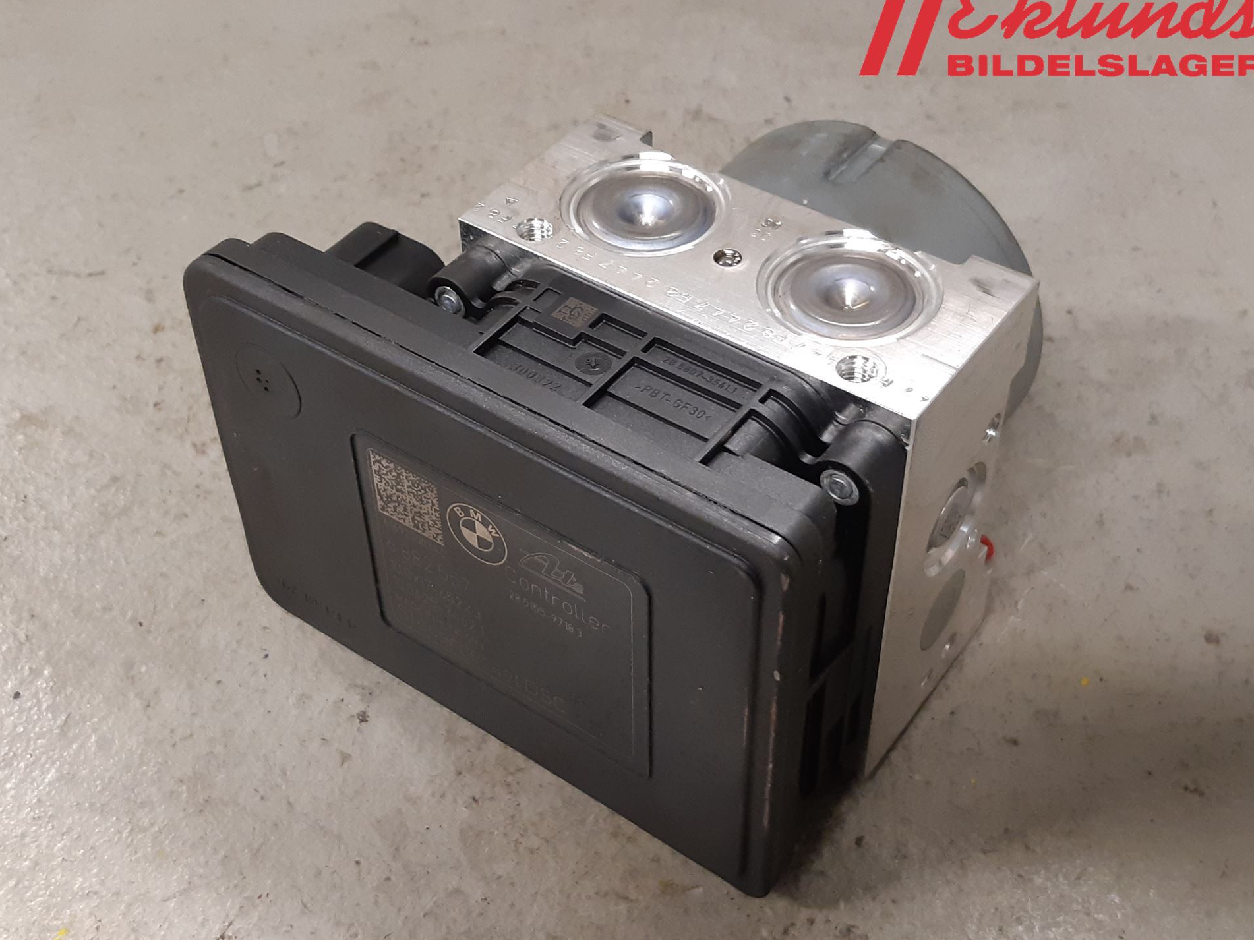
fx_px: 1014
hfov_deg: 63.4
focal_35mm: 28
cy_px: 471
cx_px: 589
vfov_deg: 49.7
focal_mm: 3.93
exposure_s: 1/50
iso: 160
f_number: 1.7
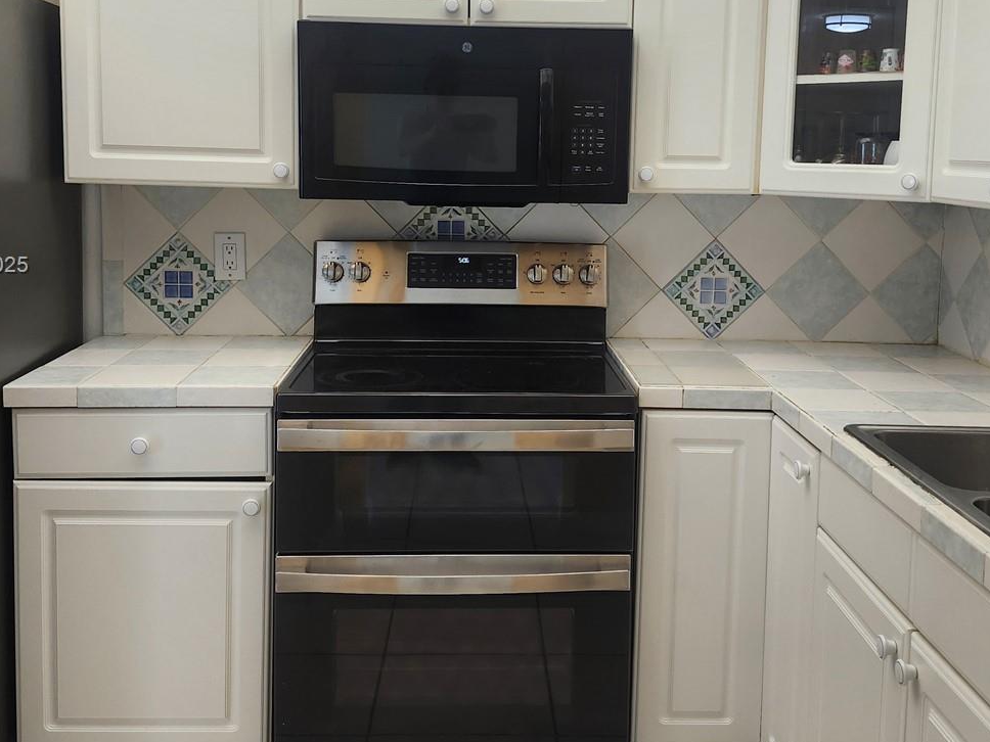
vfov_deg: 37.4
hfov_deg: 49.0
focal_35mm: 38
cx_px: 520
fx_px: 1087
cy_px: 267
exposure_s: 1/120
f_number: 1.8
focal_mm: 5.54
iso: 160
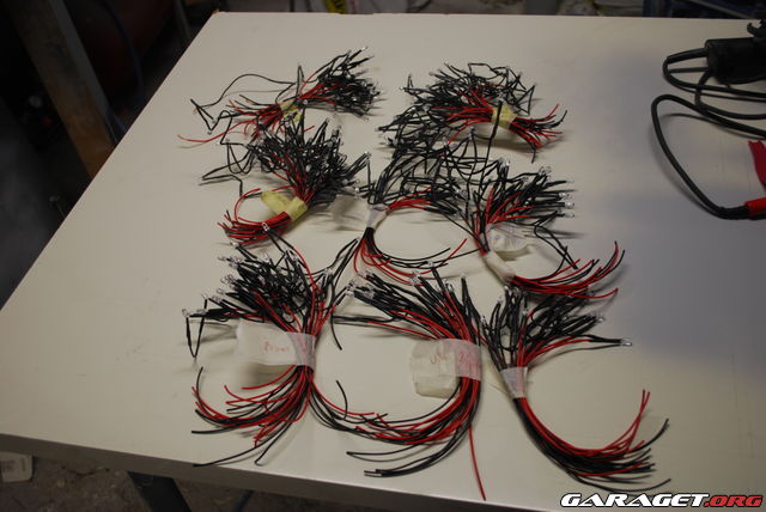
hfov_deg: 49.5
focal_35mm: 39
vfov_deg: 34.3
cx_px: 383
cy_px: 256
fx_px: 831
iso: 200
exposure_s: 1/30
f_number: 4.2
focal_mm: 26
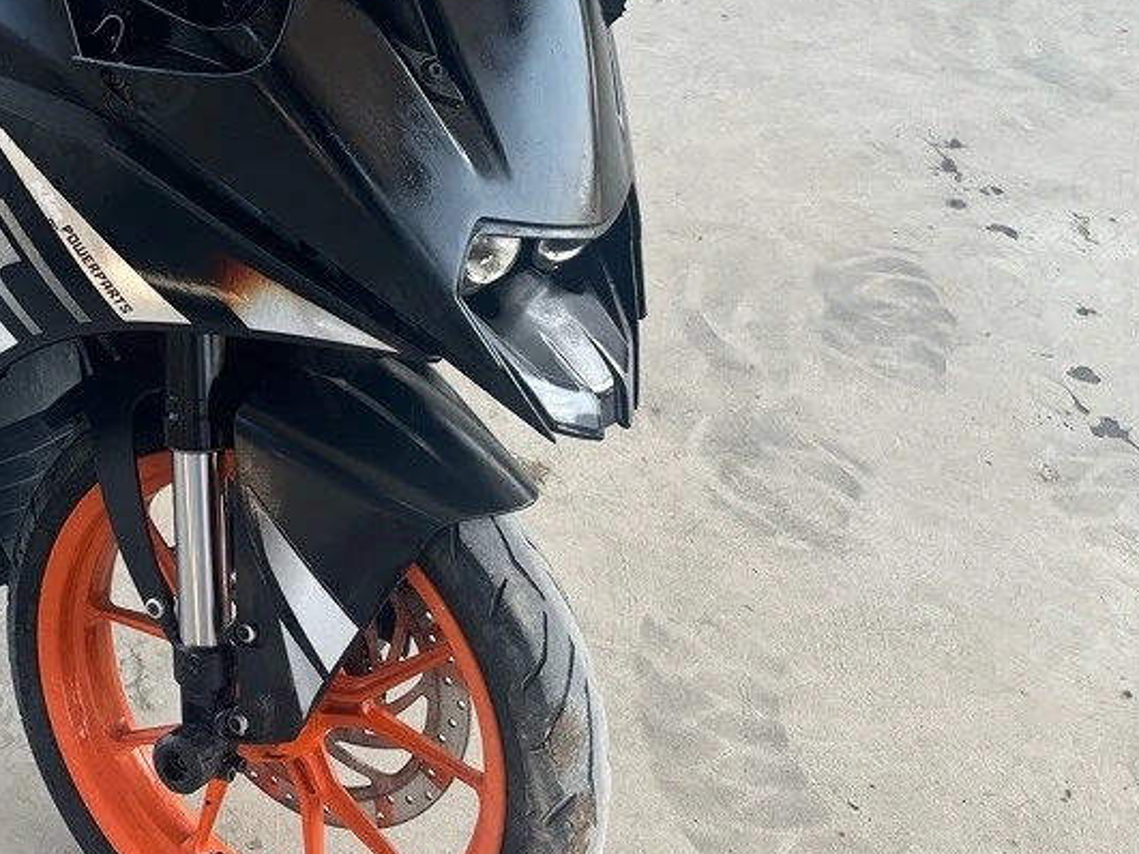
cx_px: 109
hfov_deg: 36.5
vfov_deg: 29.3
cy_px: 240
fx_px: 1612
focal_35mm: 49
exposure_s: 1/229
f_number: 1.6
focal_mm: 5.1
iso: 40
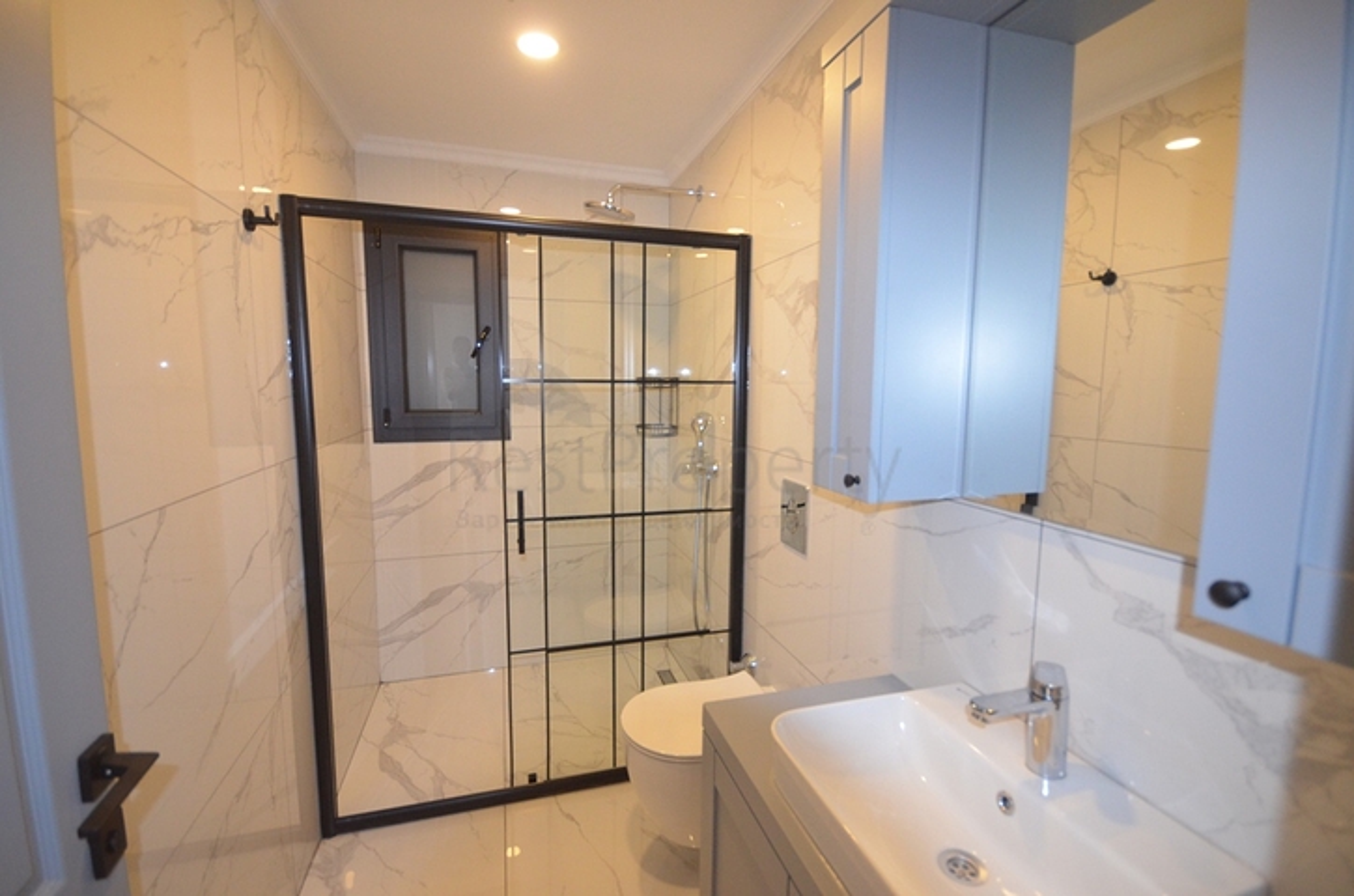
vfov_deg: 77.1
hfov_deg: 100.5
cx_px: 677
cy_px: 448
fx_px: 563
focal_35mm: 15
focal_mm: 10
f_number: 4
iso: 1800
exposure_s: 1/60
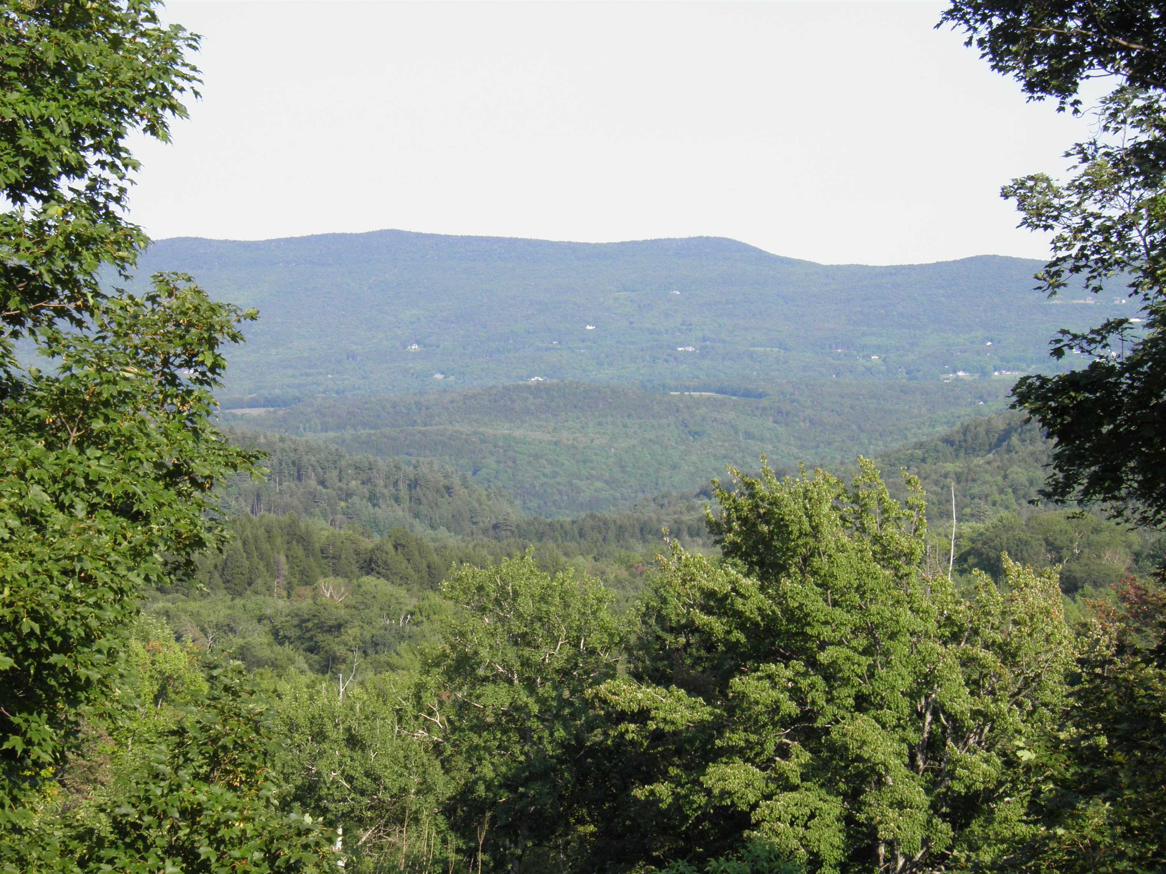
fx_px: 2829
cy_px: 437
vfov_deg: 17.6
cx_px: 583
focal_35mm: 84
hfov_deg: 23.3
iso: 50
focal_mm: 15.2
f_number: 5.6
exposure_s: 1/125
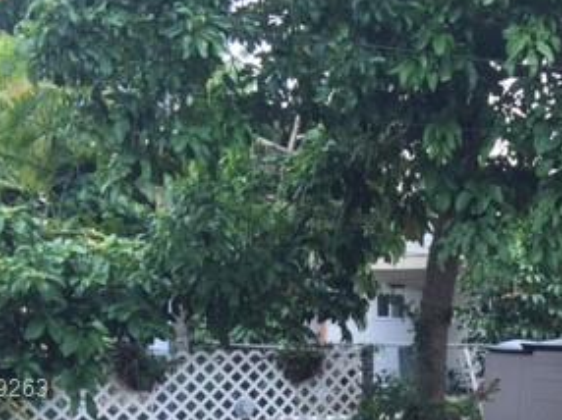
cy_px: 391
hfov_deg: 28.2
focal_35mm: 65
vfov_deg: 21.9
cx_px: 548
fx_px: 1054
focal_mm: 4.15
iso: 32
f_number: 2.2
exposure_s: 1/280
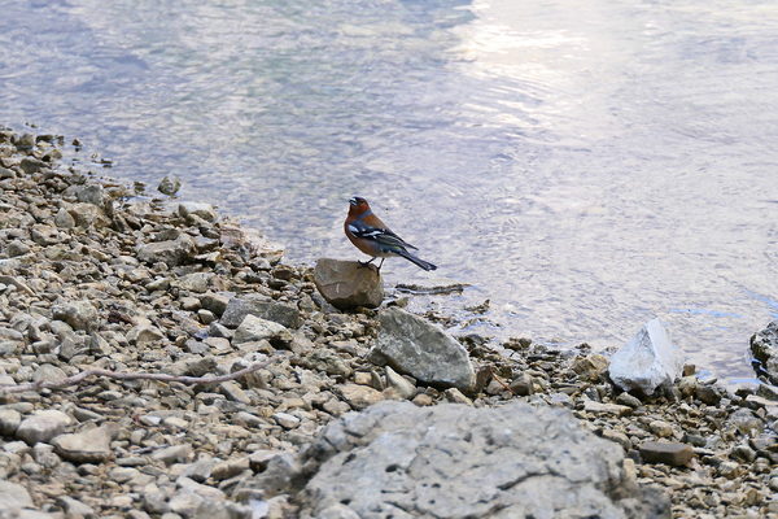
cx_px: 389
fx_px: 3133
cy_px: 260
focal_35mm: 145
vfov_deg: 9.5
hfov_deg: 14.2
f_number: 4.2
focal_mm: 53.4
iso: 400
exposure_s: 1/500
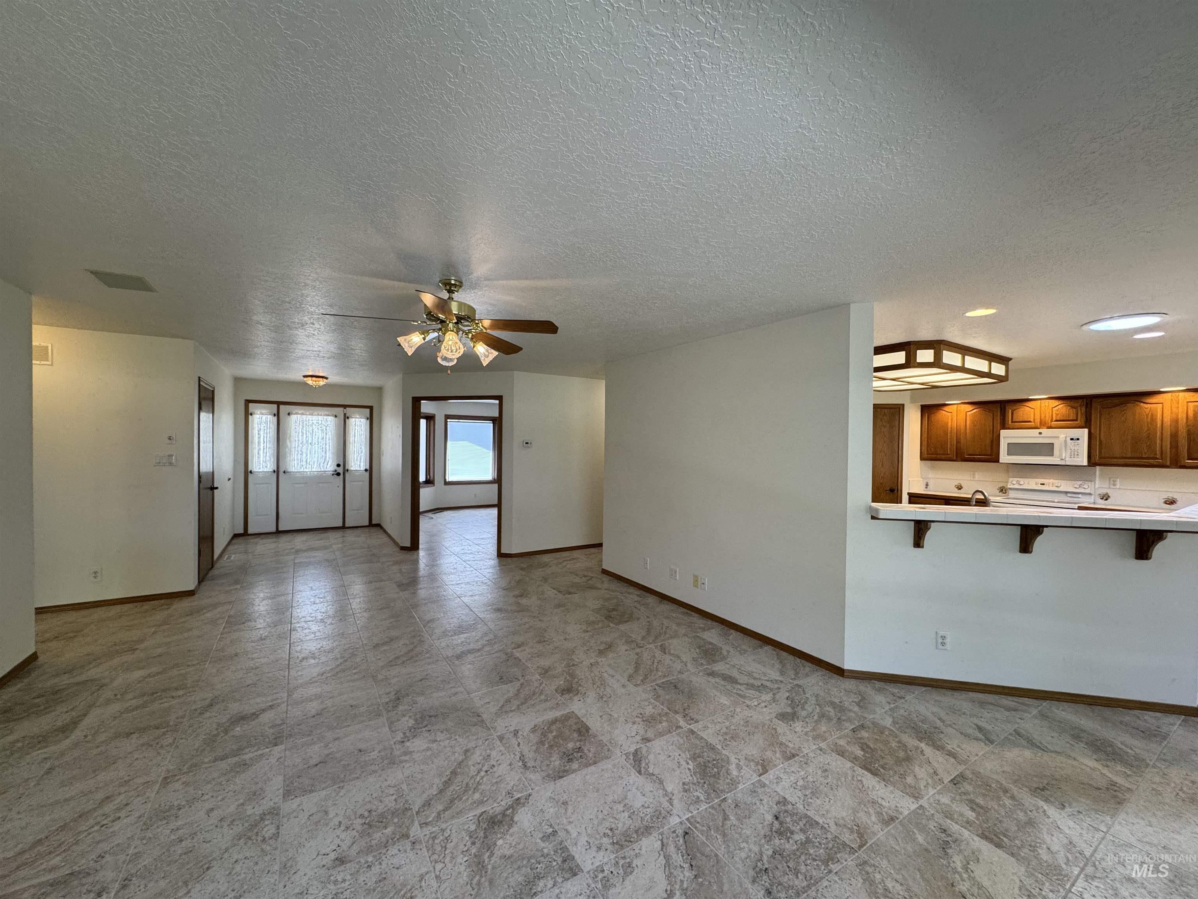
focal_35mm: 14
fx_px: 485
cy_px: 450
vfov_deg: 85.7
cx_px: 599
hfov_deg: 102.1
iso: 160
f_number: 2.2
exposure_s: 1/120
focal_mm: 2.22
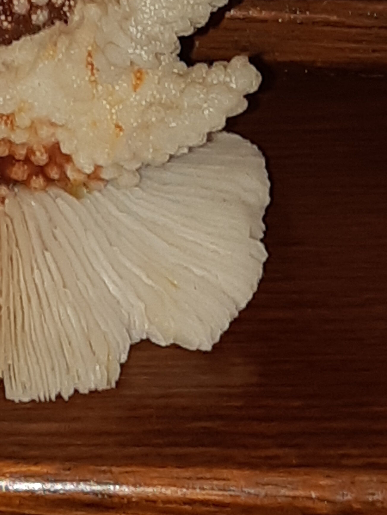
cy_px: -94
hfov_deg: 20.6
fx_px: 1029
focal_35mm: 69
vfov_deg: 25.5
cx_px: 2
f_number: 1.7
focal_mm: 3.93
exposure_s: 1/50
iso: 40
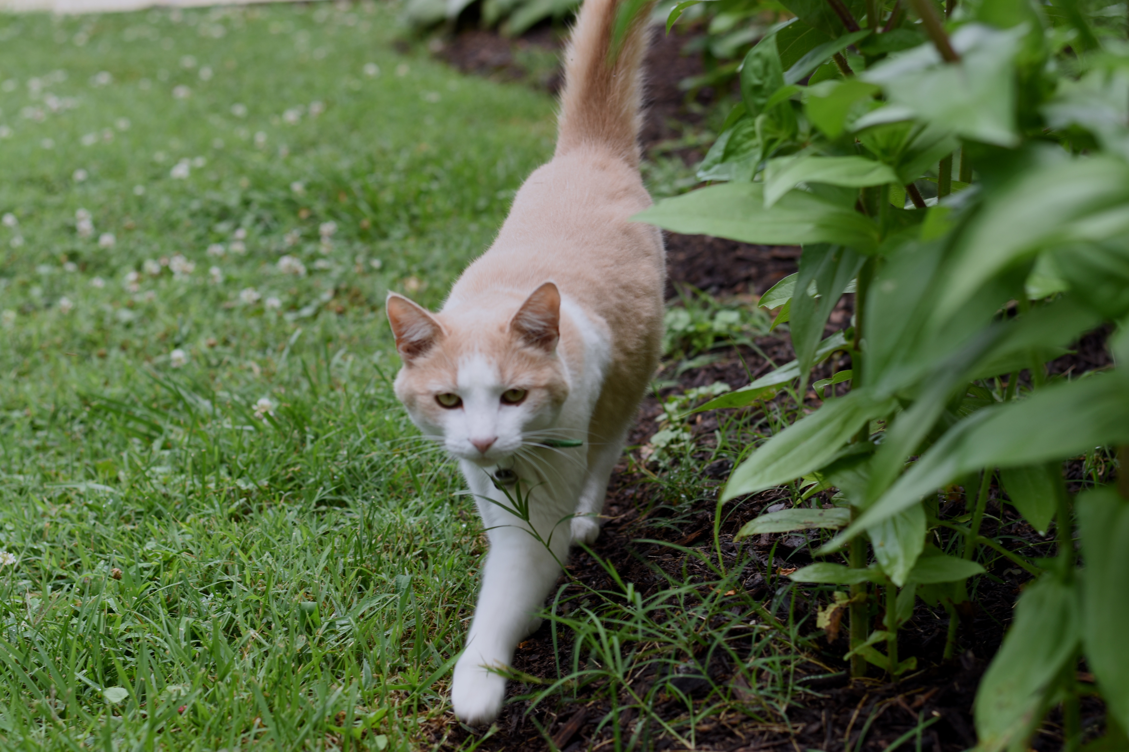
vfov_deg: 18.2
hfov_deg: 27.0
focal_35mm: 75
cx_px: 564
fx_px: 2352
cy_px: 376
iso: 100
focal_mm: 50
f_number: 3.5
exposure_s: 1/100
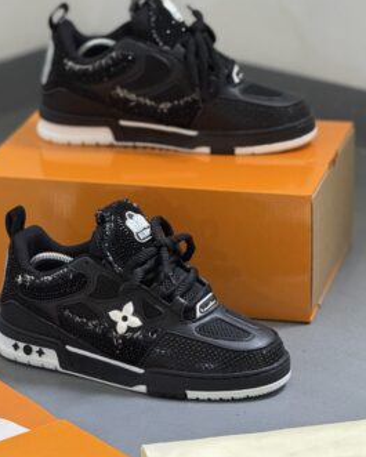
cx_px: 149
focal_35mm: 153
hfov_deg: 10.1
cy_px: 249
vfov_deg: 12.6
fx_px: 2071
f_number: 2.8
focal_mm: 15.66
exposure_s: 1/41
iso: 400
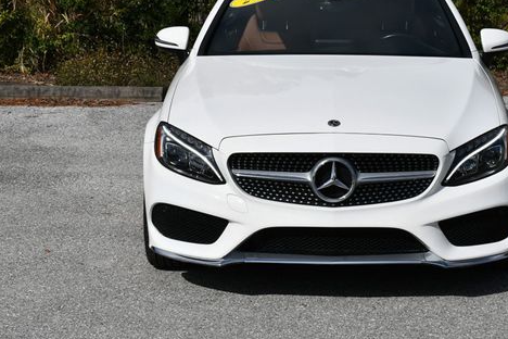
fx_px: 1467
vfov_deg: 13.2
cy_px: 123
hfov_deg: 19.6
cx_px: 328
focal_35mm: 104
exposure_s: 1/500
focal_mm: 38
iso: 100
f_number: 11
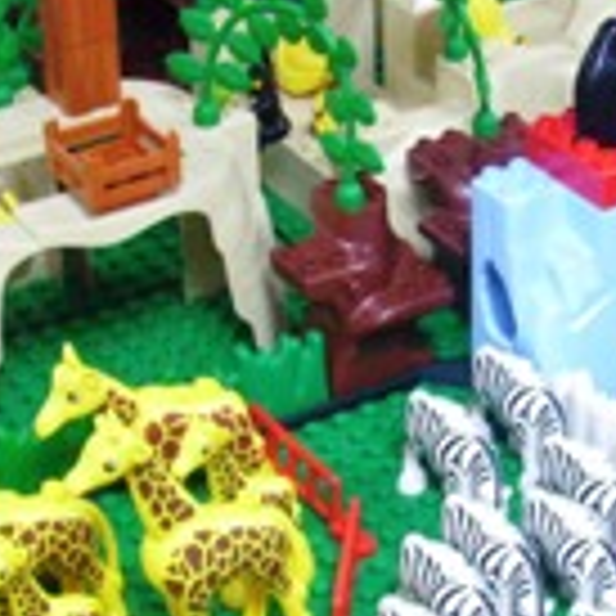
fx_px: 2658
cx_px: 387
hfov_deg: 13.2
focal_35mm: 132
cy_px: 594
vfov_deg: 13.1
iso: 160
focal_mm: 5.7
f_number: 2.9
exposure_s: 1/13
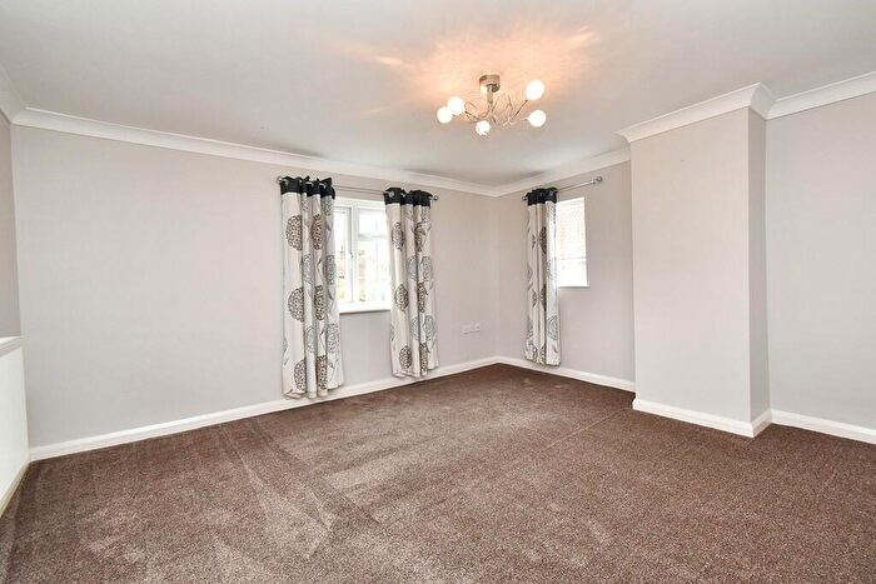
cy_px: 292
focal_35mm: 15
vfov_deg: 77.4
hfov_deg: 100.4
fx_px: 365
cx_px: 438
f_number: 7.1
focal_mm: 10
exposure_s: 1/60
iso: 800
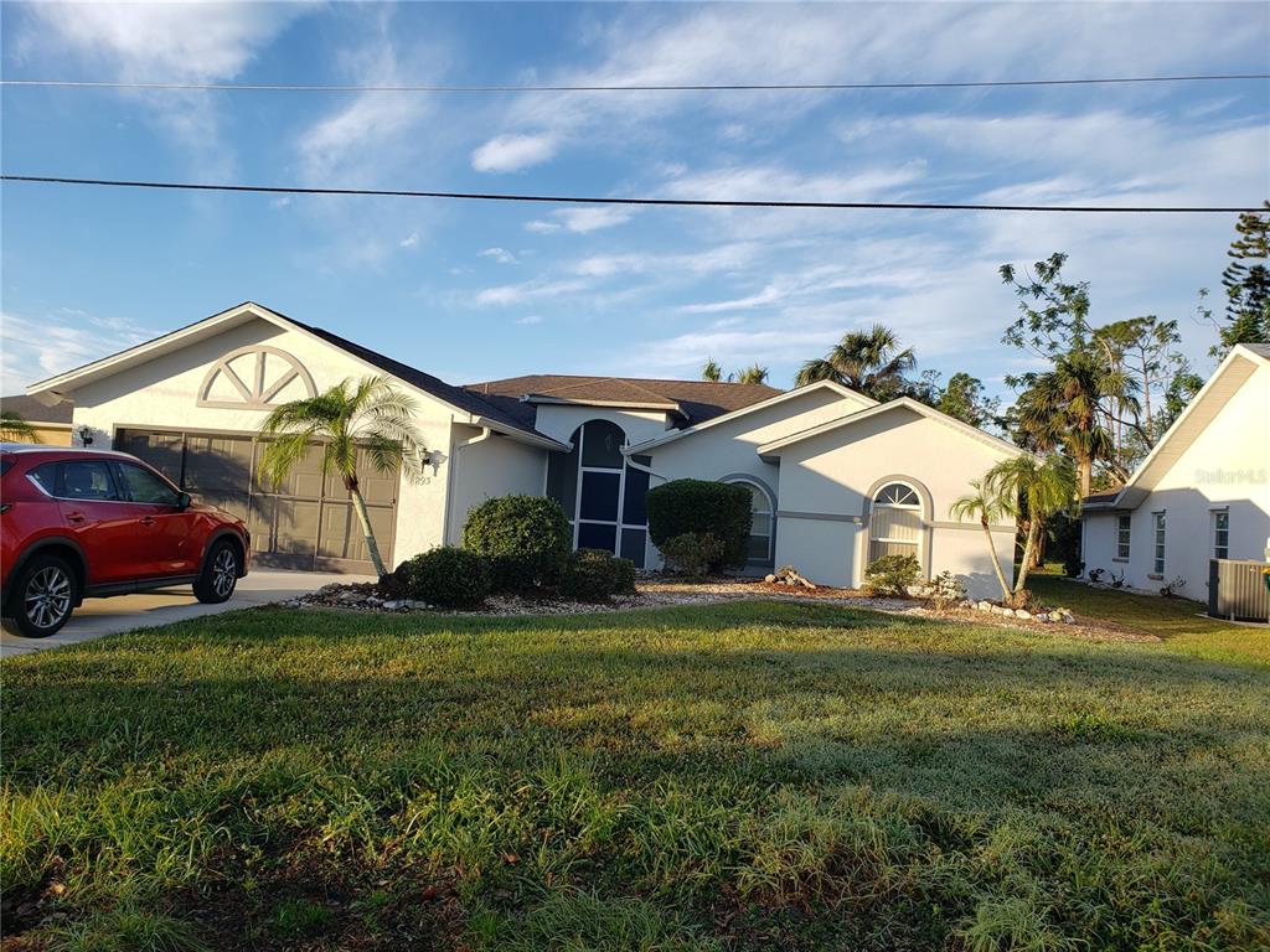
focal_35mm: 26
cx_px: 635
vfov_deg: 53.1
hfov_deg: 67.3
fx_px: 954
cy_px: 476
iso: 50
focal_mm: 4.3
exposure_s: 1/624
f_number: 2.4
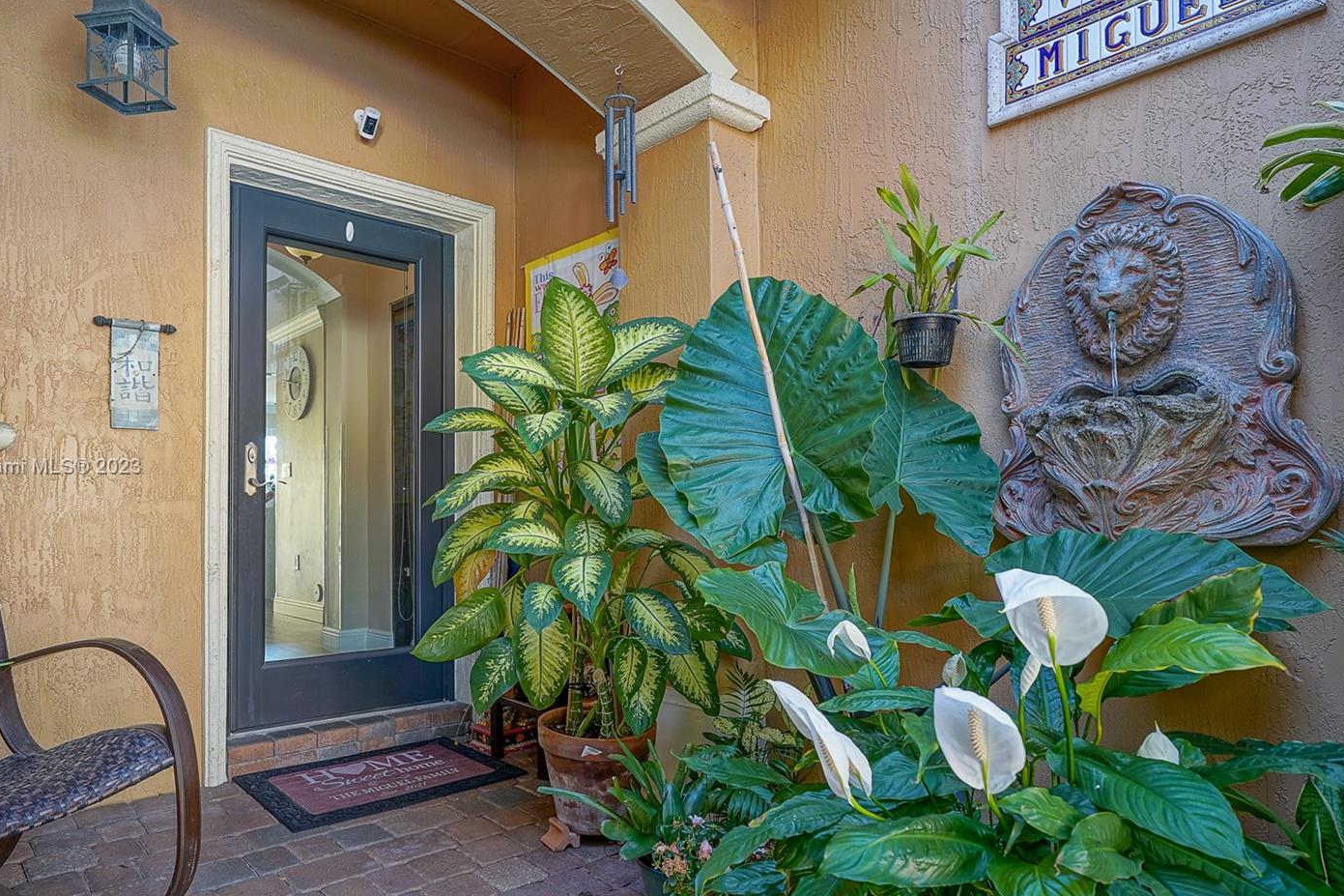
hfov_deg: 75.9
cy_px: 468
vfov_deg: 55.1
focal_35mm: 23
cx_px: 605
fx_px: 859
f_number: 5
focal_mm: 20
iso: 250
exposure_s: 1/15
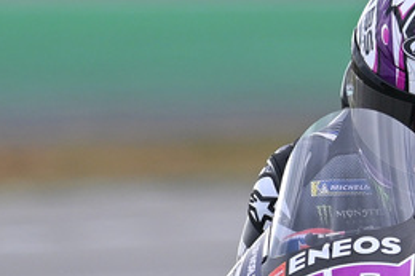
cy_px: 489
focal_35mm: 2904
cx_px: 718
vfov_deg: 0.5
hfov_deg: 0.7
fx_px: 33454
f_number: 5.6
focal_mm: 400
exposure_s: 1/1000
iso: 320
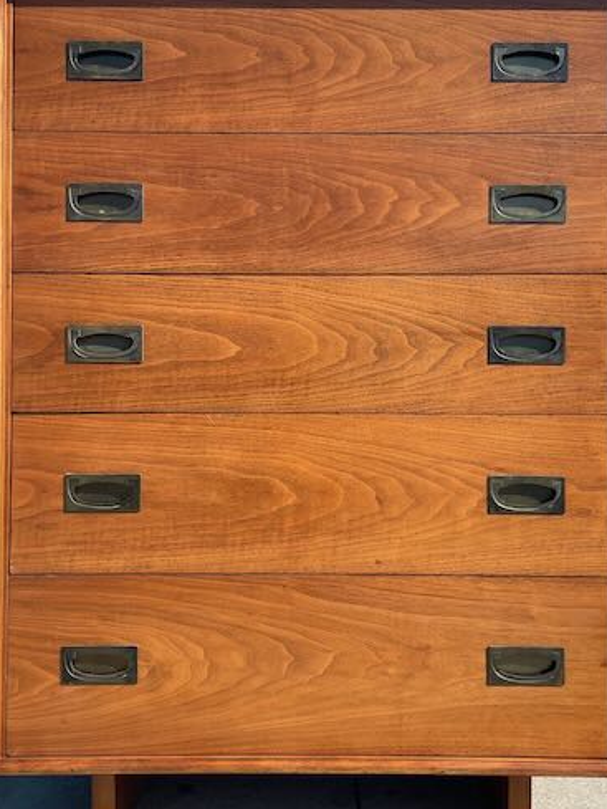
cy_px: 374
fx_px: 795
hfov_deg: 41.8
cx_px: 309
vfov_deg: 53.9
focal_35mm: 34
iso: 50
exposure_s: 1/2681
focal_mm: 4.2
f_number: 1.6
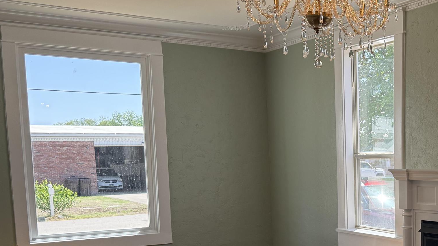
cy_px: 228
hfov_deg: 36.9
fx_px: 615
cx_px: 386
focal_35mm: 53
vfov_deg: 22.0
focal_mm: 6.76
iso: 100
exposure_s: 1/528
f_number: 1.78
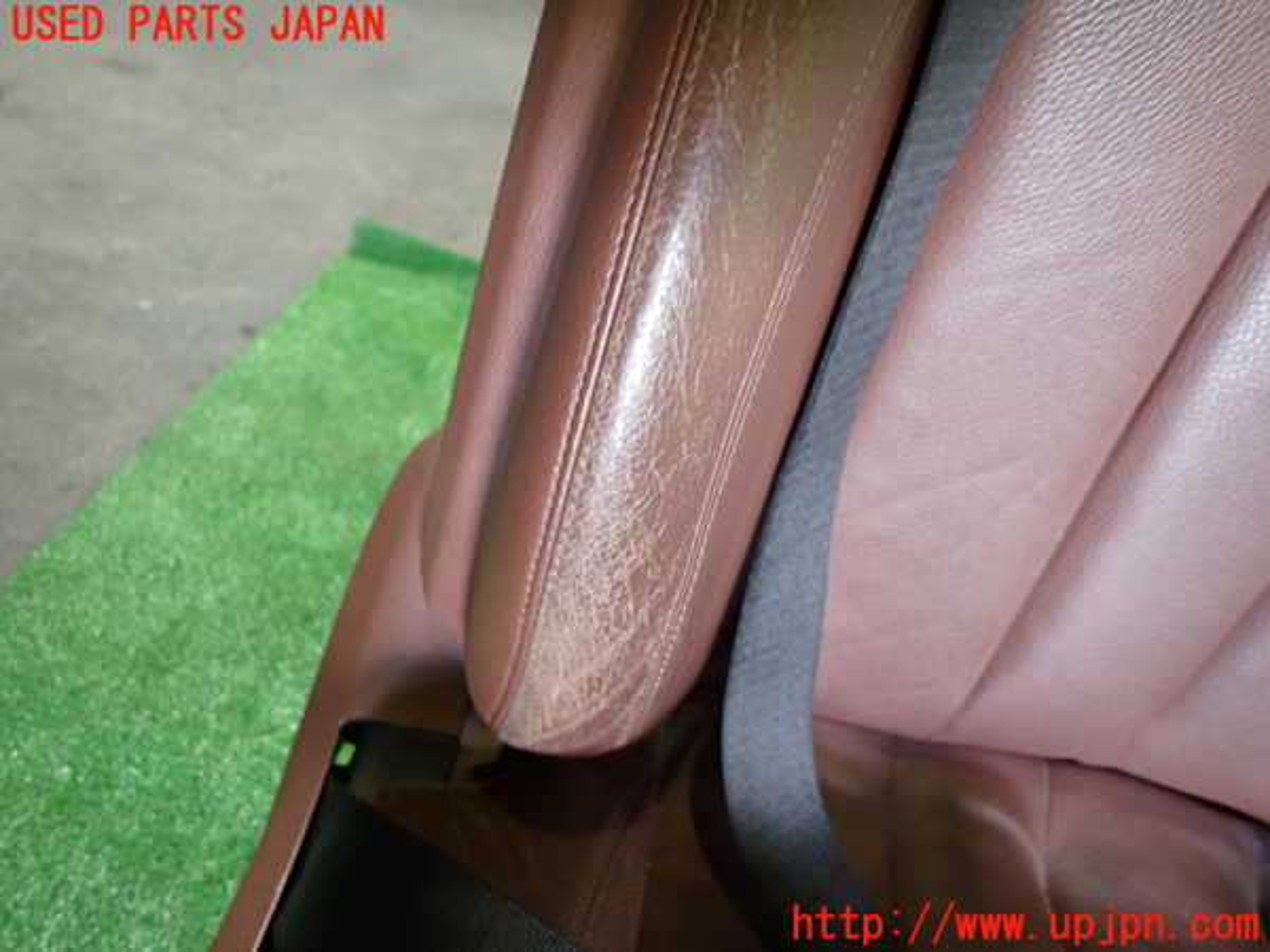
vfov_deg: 54.9
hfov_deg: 69.4
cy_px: 476
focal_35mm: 25
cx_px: 635
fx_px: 917
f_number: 2
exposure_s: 1/30
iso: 320
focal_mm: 4.5
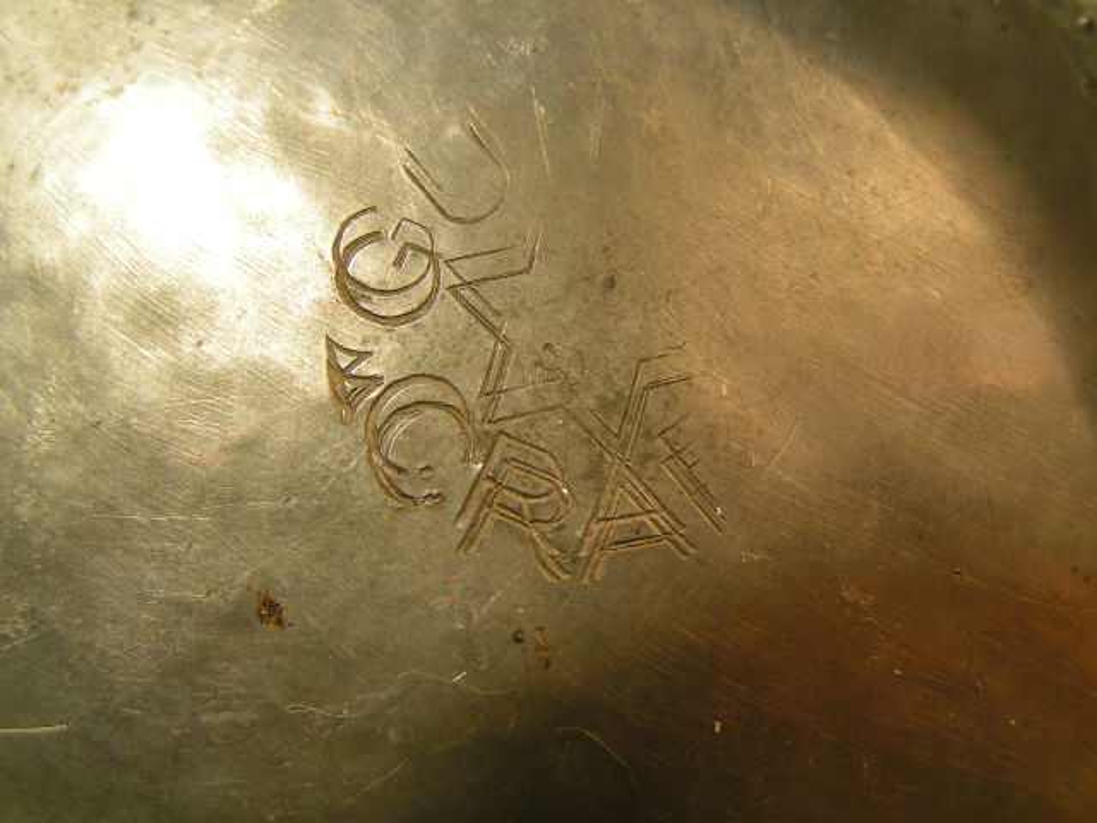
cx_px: 548
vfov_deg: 23.3
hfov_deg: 30.7
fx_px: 1997
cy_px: 412
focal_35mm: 63
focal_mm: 9.7
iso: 50
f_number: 3.5
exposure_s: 1/50
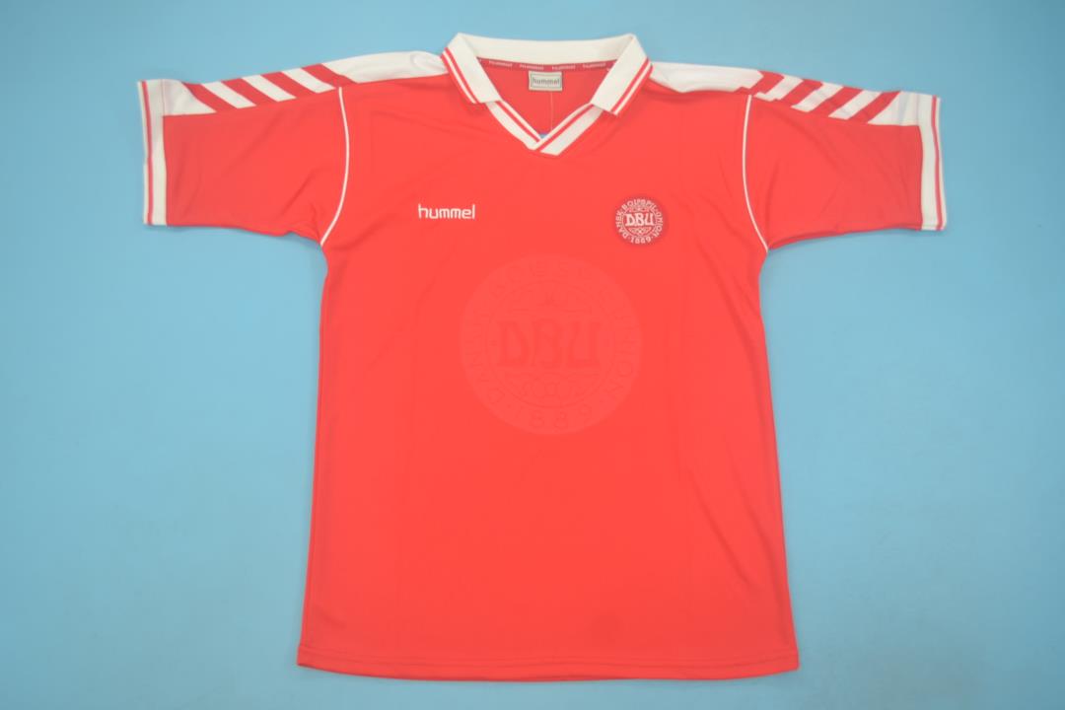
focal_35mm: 33
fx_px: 976
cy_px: 355
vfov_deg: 40.0
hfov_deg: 57.2
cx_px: 532
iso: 200
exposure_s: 1/100
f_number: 3.8
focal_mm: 22
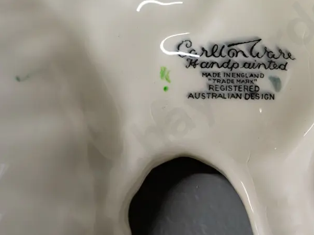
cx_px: 241
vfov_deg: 13.6
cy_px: 75
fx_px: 989
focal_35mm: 109
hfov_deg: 17.9
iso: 3200
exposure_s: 1/250
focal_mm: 32
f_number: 5.6
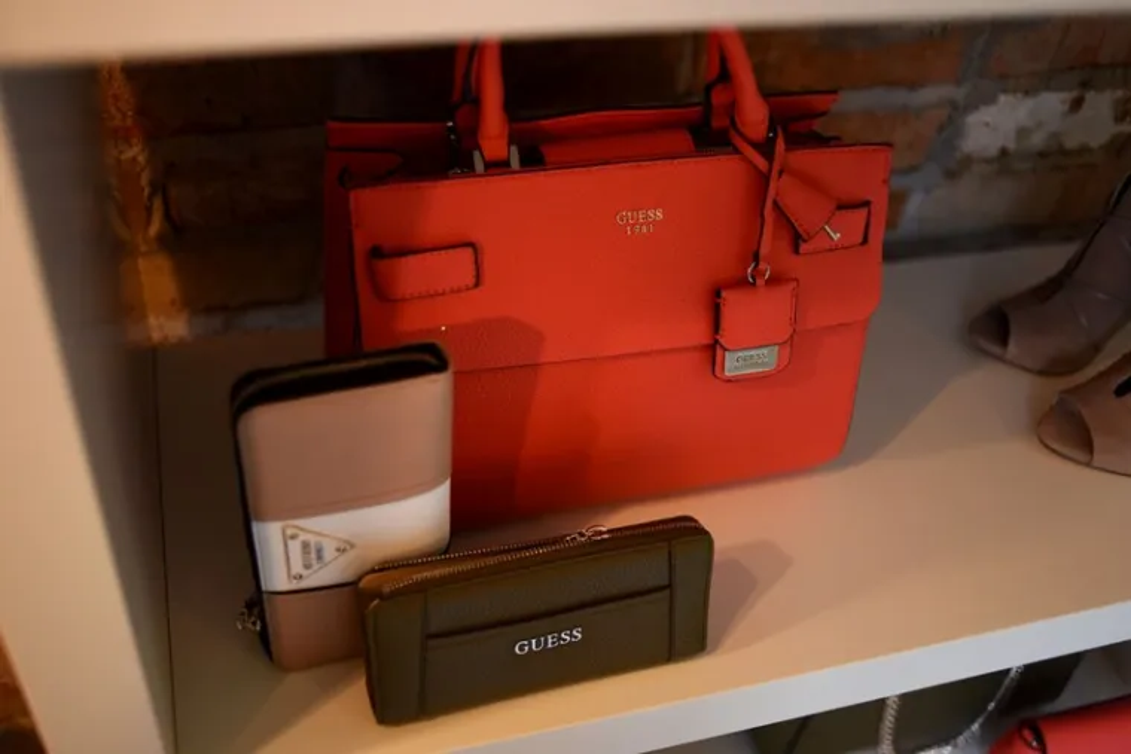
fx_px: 1100
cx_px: 566
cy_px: 377
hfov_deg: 54.4
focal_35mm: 35
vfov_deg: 37.9
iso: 1250
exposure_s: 1/125
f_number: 2
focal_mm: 35
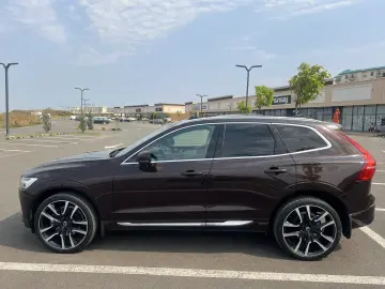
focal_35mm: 26
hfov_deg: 67.3
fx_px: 289
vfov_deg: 53.1
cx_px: 192
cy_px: 144
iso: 50
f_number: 1.5
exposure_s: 1/4115
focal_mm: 5.7
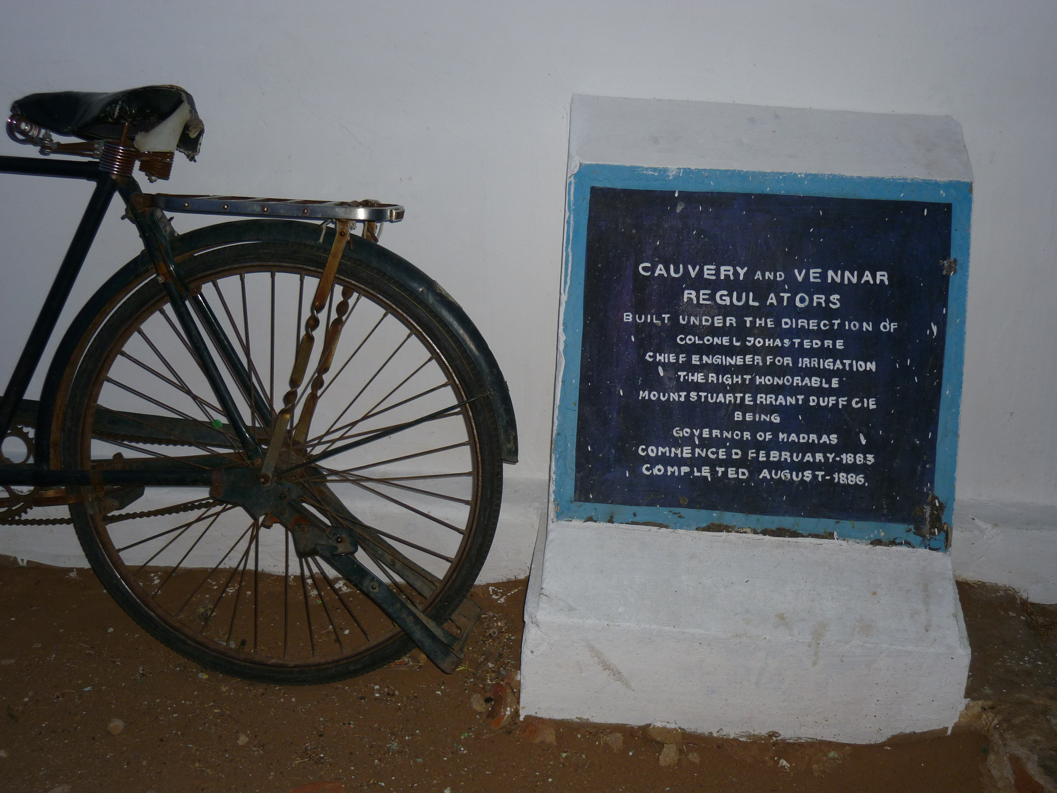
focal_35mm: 45
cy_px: 396
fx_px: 1374
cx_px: 528
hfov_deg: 42.1
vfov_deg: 32.2
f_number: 3.2
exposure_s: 1/30
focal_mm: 8
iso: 100
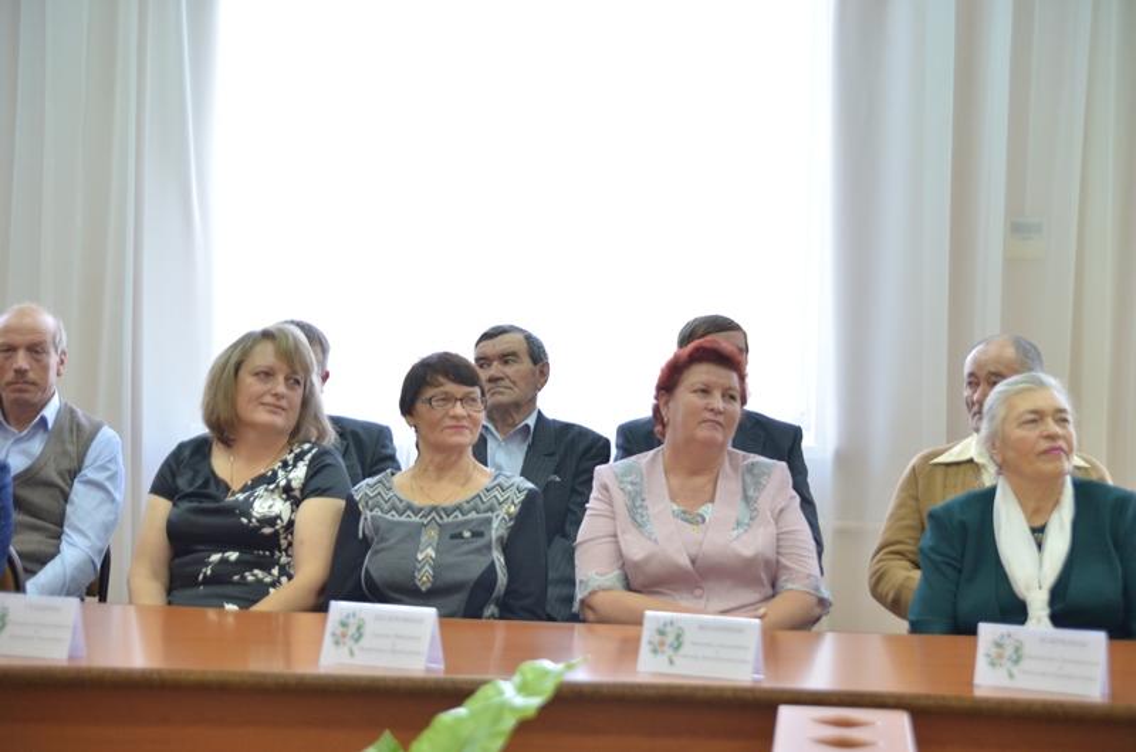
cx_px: 568
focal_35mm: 75
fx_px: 2362
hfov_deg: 27.0
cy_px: 376
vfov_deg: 18.1
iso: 800
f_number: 2.8
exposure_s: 1/160
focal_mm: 50
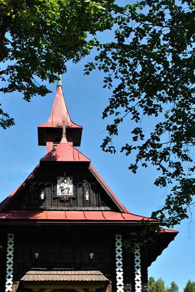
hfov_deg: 19.7
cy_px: 224
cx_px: 56
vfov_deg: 28.8
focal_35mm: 69
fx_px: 558
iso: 200
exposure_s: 1/250
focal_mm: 29
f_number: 10
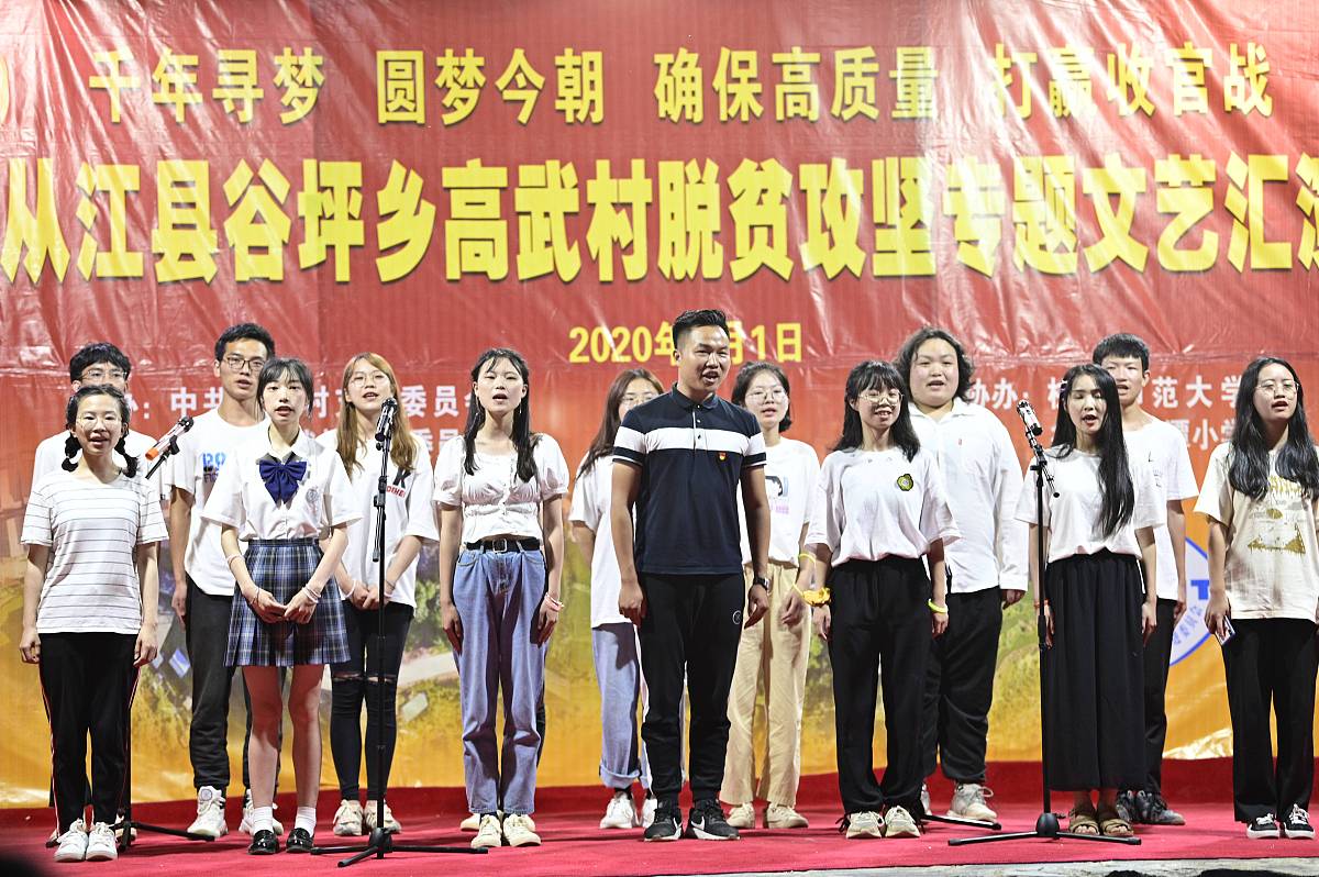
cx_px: 660
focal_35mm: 110
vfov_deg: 12.4
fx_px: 4027
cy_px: 438
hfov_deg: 18.6
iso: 1250
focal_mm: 110
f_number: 2.8
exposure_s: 1/125
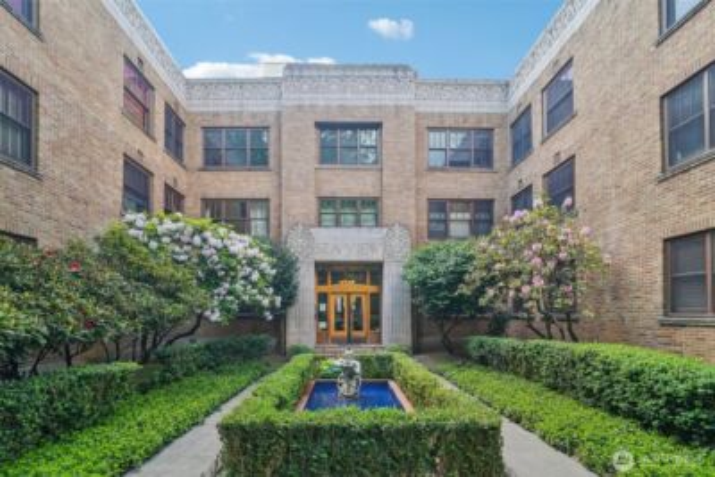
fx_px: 318
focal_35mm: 16
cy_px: 238
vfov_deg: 73.8
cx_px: 358
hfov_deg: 96.7
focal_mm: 16
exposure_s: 1/100
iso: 1600
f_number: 9
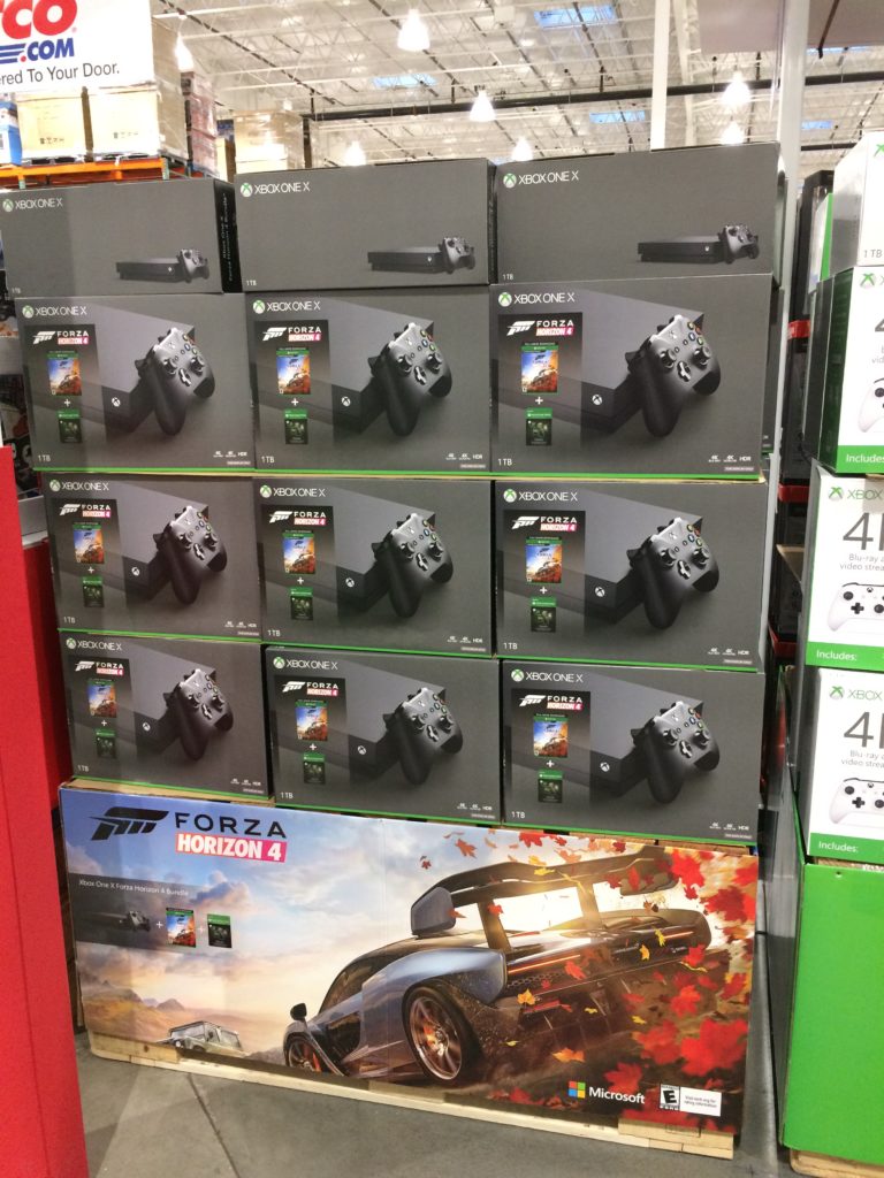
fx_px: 987
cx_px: 442
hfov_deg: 48.2
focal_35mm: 29
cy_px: 589
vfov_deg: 61.7
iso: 160
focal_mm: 4.15
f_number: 2.2
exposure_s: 1/30
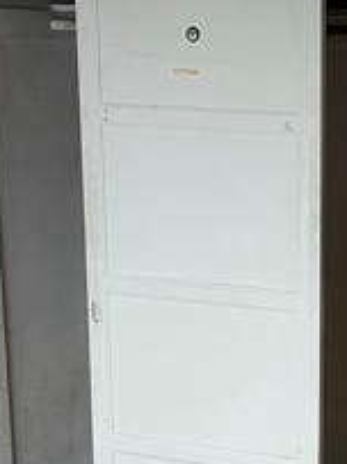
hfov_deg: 17.2
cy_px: 288
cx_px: 413
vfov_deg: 23.8
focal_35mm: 82
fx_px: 1097
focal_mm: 5.7
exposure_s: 1/60
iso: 200
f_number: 1.5
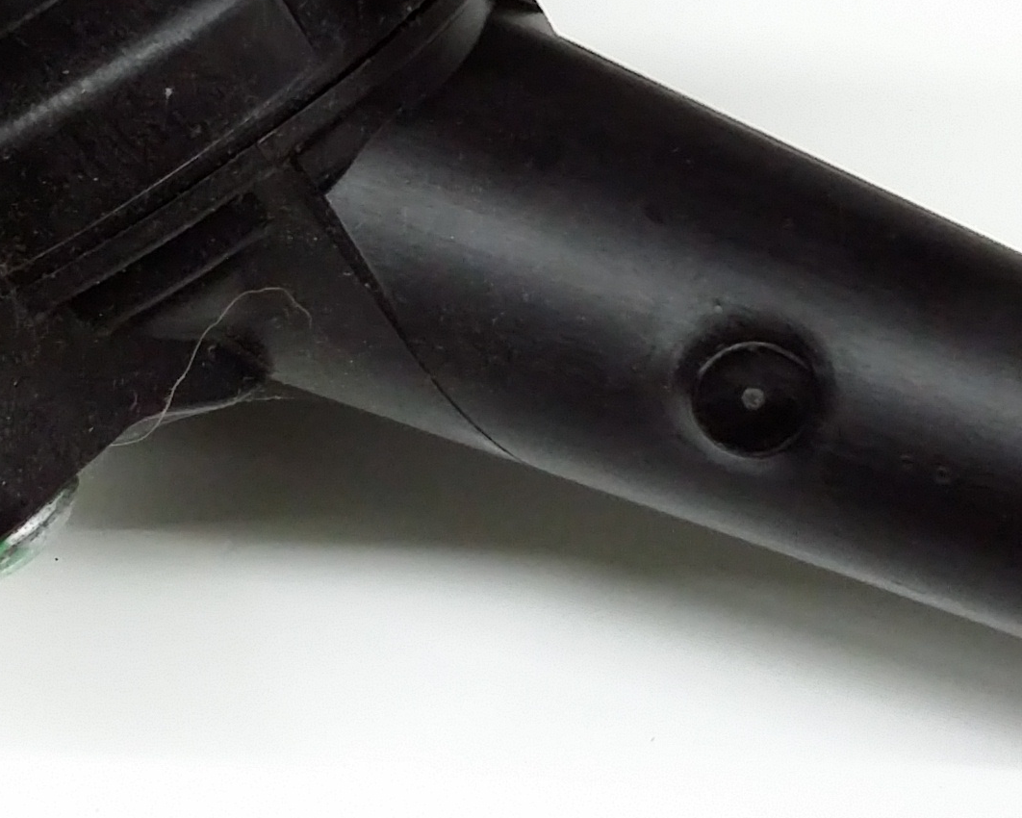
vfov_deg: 15.9
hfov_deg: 20.0
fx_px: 2904
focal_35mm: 96
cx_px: 483
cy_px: 163
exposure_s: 1/15
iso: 160
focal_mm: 3.4
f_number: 2.4
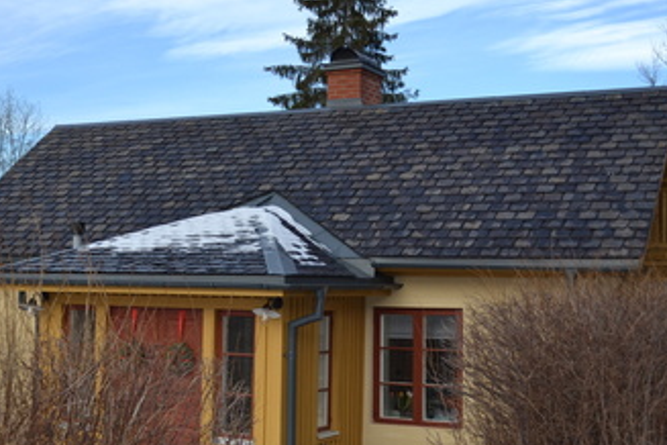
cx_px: 255
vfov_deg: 24.6
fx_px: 1019
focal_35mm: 55
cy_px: 226
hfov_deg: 36.1
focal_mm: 24
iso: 100
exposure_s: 1/160
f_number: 4
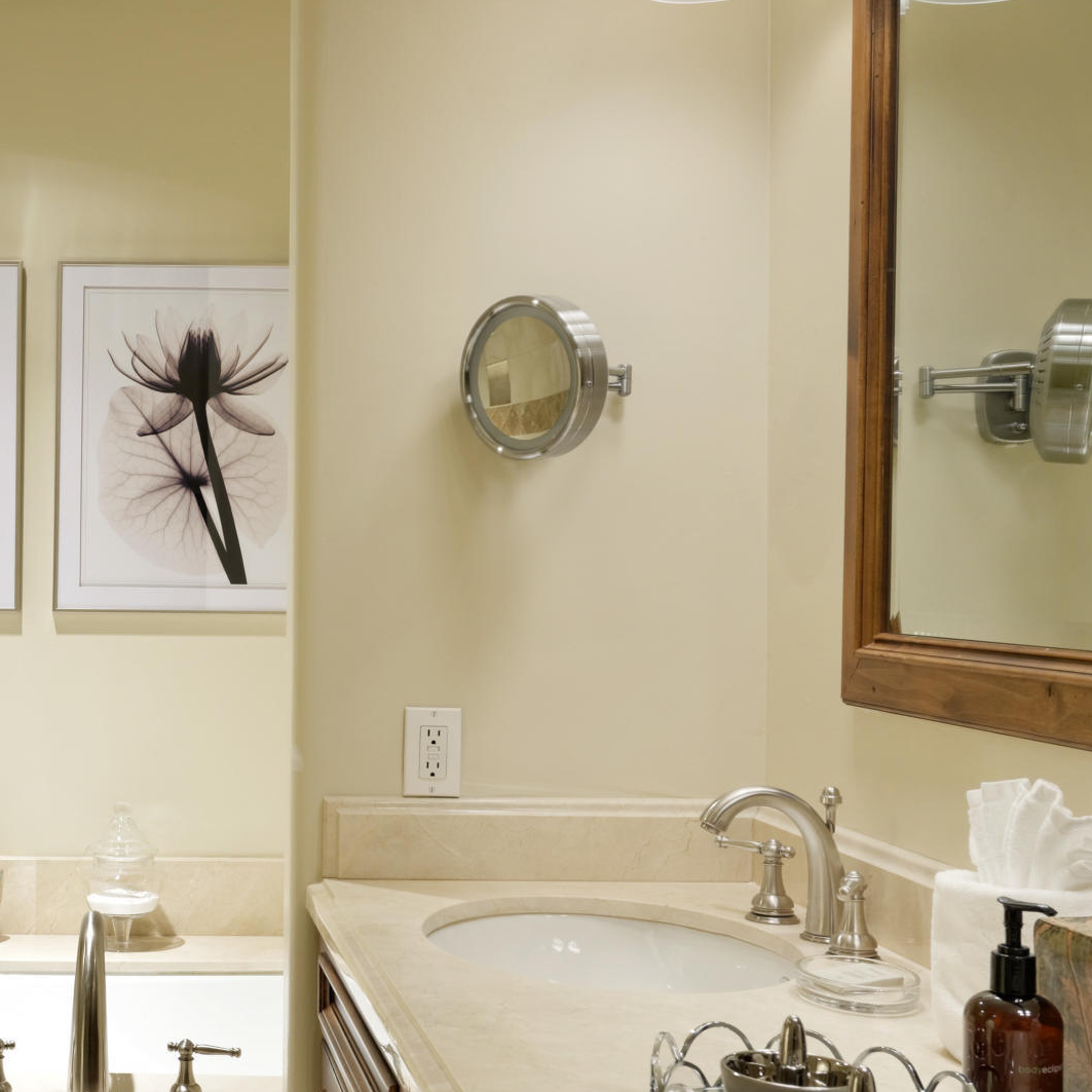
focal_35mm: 48
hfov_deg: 33.3
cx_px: 87
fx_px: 1713
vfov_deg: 35.1
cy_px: 702
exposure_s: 1
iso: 100
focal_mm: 20
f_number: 9
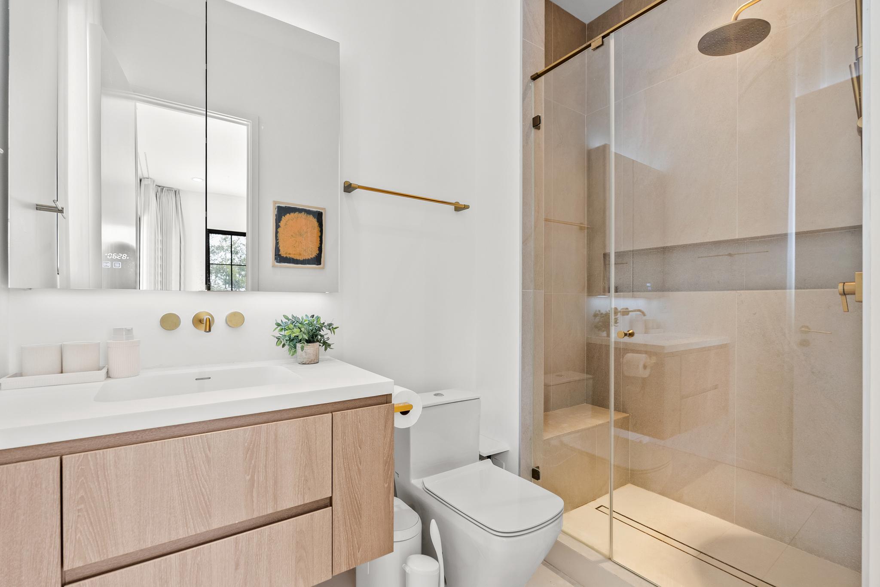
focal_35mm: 16
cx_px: 440
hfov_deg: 95.0
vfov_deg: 72.1
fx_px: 403
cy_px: 294
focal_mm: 16.5
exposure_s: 1/25
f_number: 4.5
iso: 400
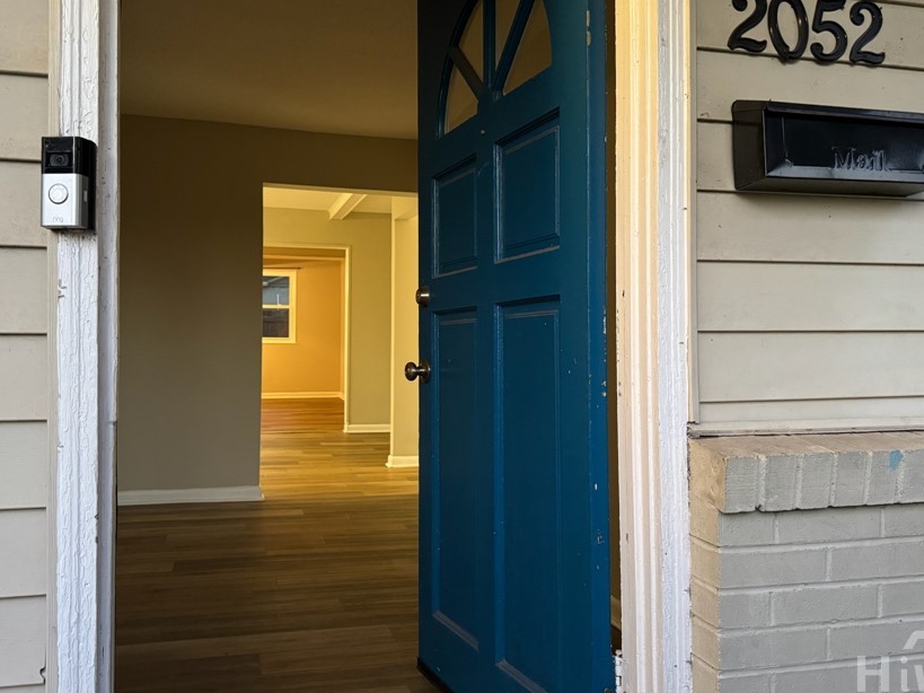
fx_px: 801
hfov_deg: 59.9
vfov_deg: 46.8
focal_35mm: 30
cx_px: 434
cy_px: 331
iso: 640
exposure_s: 1/40
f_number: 1.78
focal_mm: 6.76
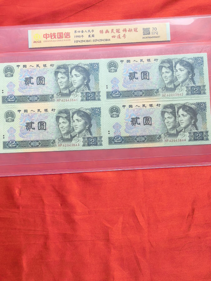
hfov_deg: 30.3
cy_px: 140
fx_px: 390
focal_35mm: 48
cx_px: 106
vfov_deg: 39.7
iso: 50
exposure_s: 1/237
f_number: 2.2
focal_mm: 1.95
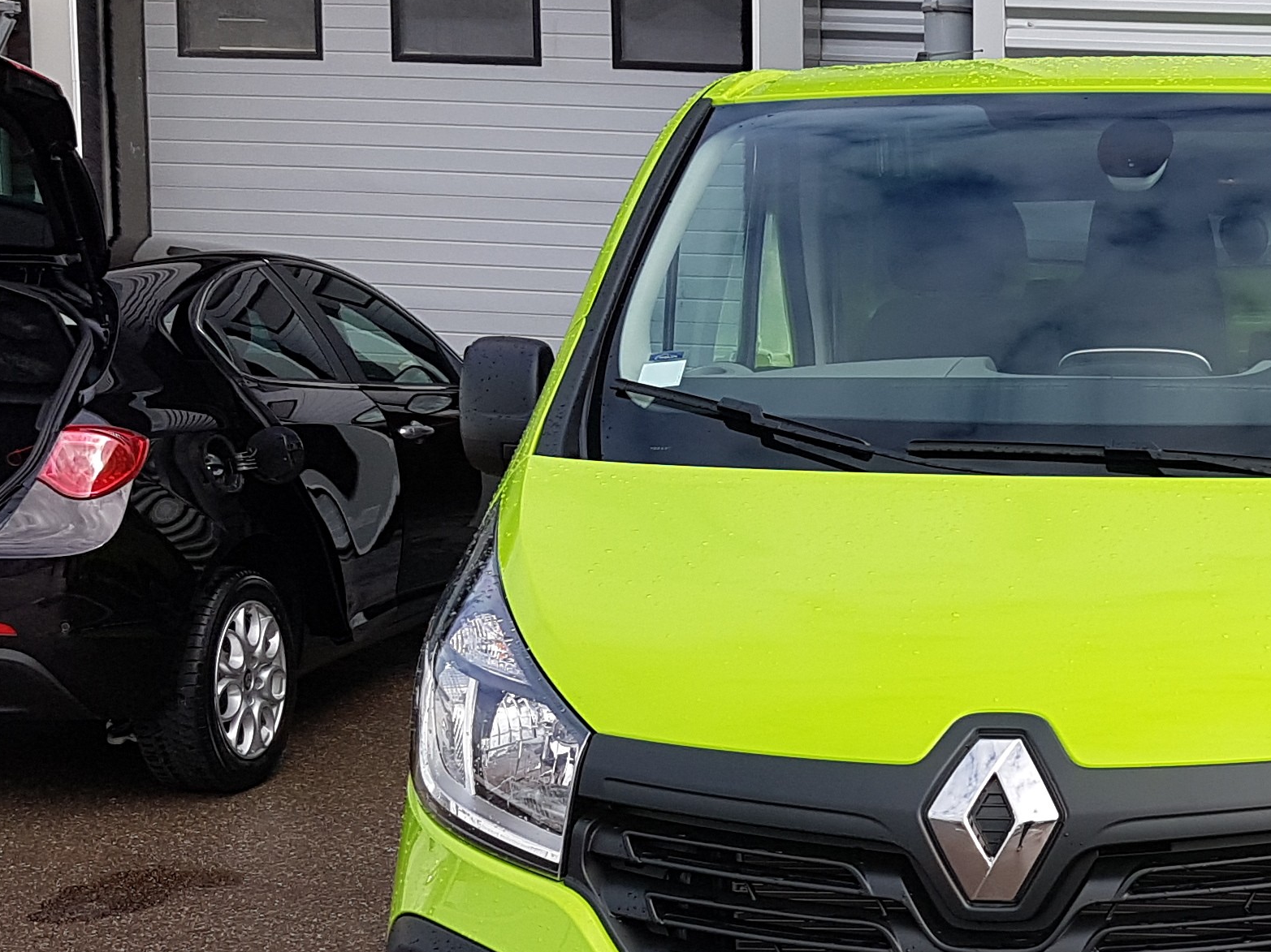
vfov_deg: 21.8
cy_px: 659
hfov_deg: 27.5
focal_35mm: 67
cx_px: 1243
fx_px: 2459
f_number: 1.7
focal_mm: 4.2
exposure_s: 1/928
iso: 40
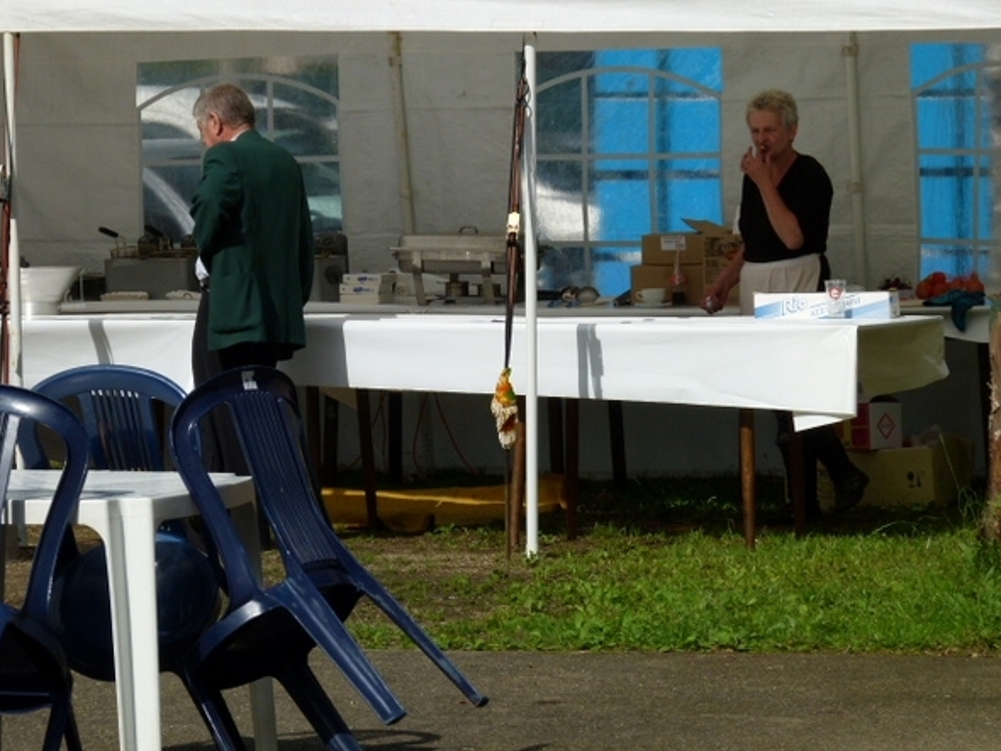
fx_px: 5207
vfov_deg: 8.3
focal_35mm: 180
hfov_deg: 11.0
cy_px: 371
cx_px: 499
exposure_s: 1/1300
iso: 100
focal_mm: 31.8
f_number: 4
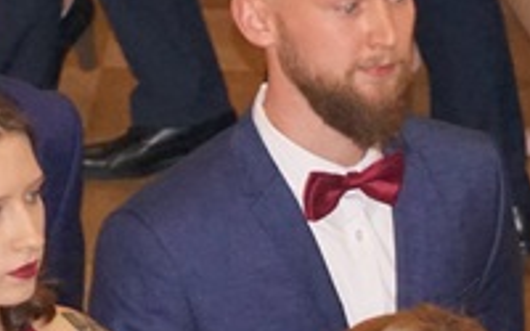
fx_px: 11021
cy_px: 650
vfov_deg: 1.7
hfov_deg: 2.8
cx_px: 493
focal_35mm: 763
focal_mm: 100
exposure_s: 1/60
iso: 3200
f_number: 5.6
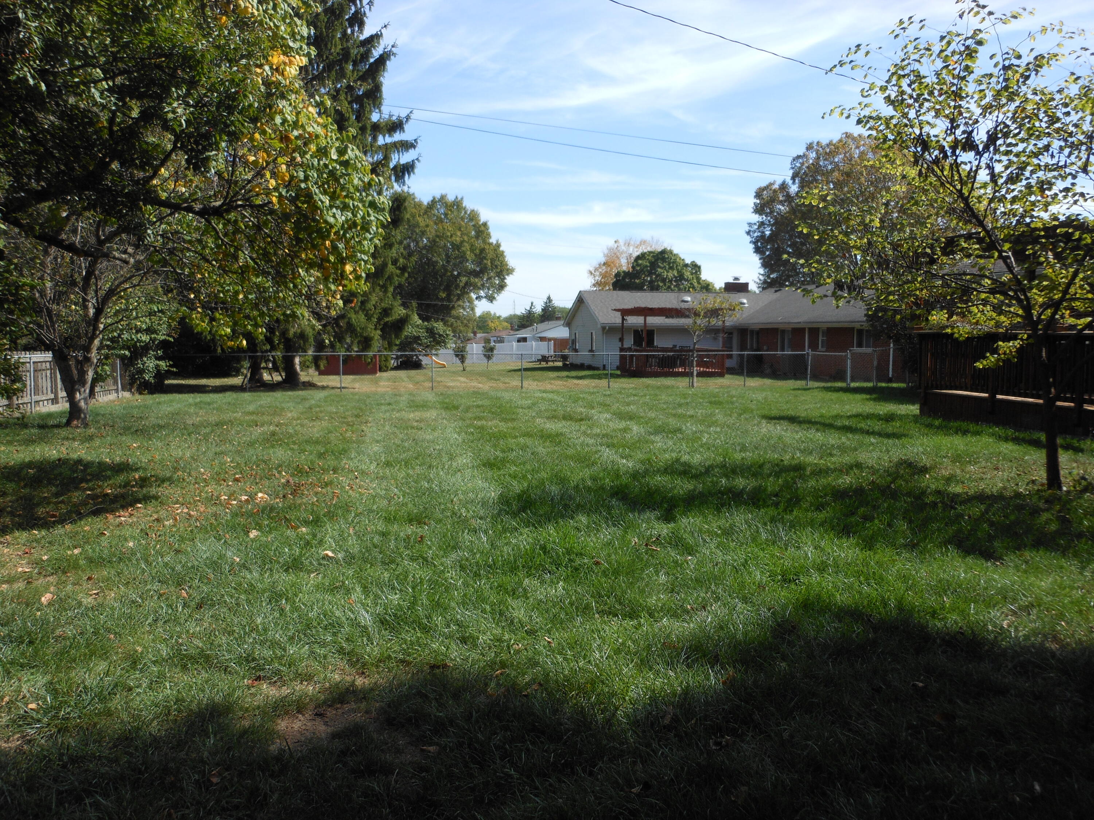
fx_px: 885
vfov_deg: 49.7
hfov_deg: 63.4
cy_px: 410
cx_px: 547
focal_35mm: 28
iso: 80
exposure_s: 1/500
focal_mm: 5
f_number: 3.7
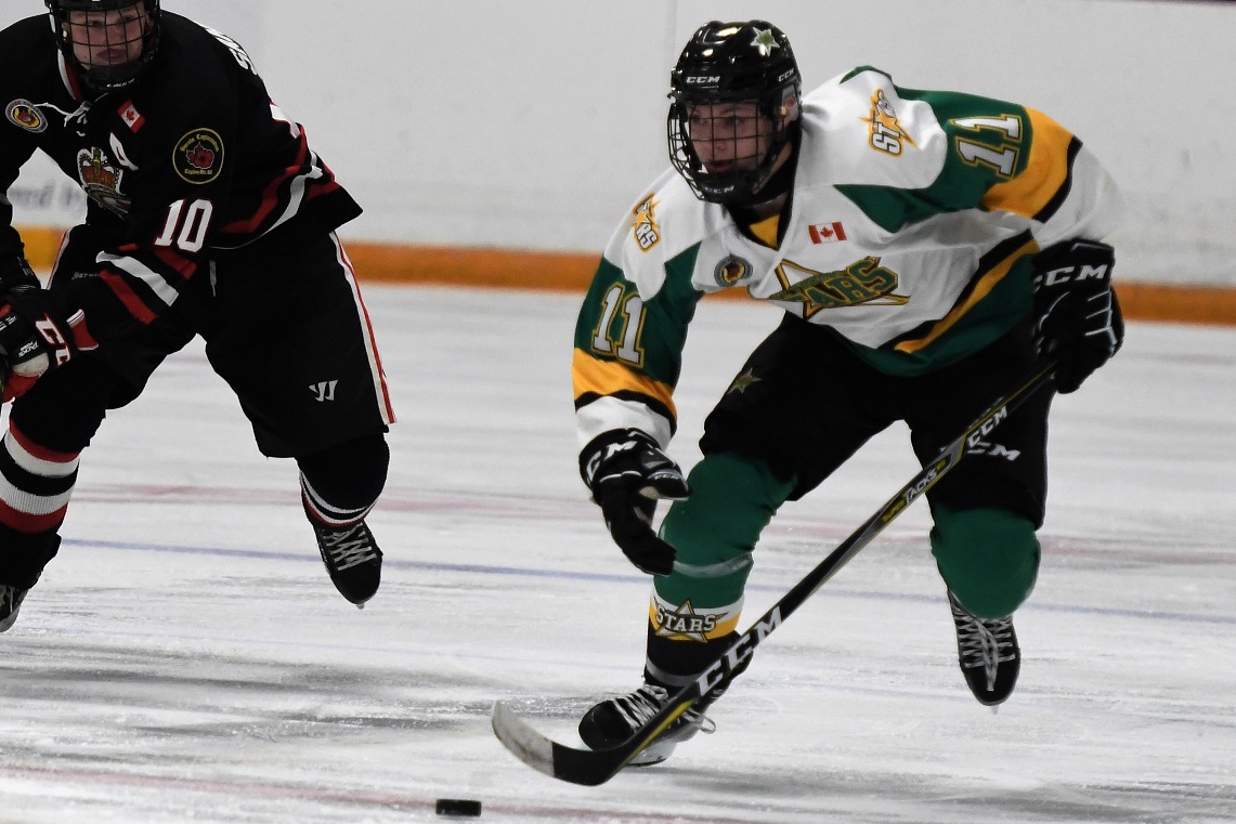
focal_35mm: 289
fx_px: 9909
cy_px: 389
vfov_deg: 4.8
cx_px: 535
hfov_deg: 7.1
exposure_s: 1/1000
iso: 1600
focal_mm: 165
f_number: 2.8
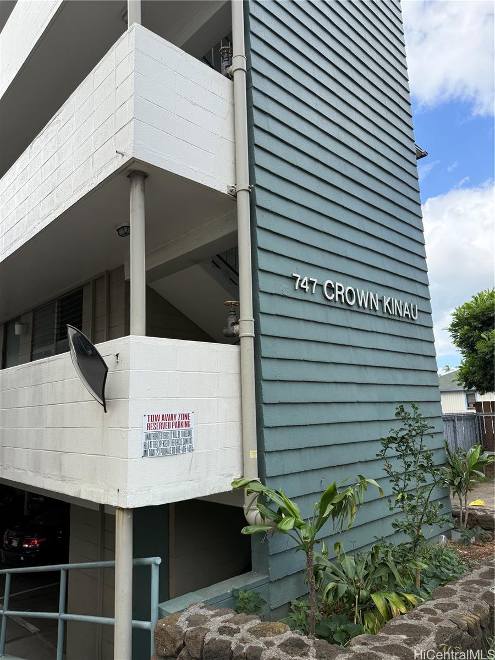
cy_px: 330
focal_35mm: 24
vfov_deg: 71.6
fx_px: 458
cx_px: 248
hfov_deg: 56.8
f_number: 1.78
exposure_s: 1/1727
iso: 100
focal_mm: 6.76
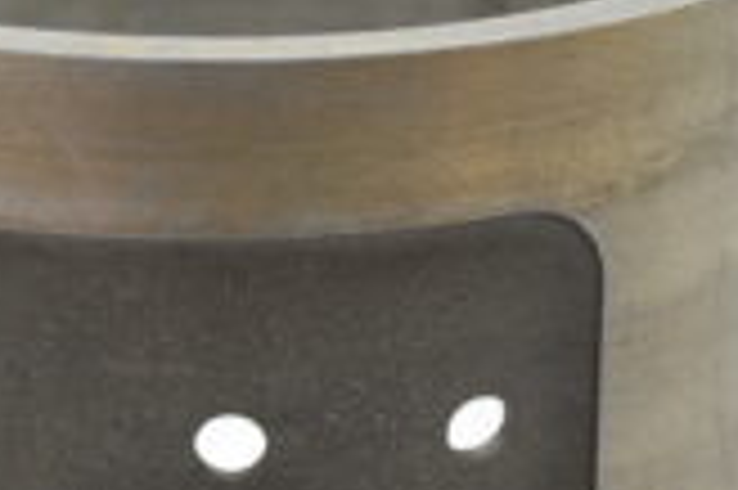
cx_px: 234
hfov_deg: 10.4
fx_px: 4055
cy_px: 270
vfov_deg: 6.9
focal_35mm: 198
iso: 1600
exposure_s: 1/800
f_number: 8
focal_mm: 36
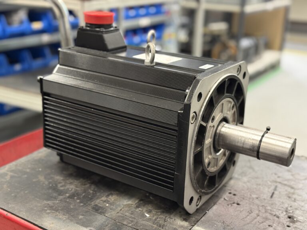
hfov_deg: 39.7
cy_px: 115
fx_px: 426
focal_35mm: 48
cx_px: 154
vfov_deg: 30.3
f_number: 1.78
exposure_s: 1/33
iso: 400
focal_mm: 6.76
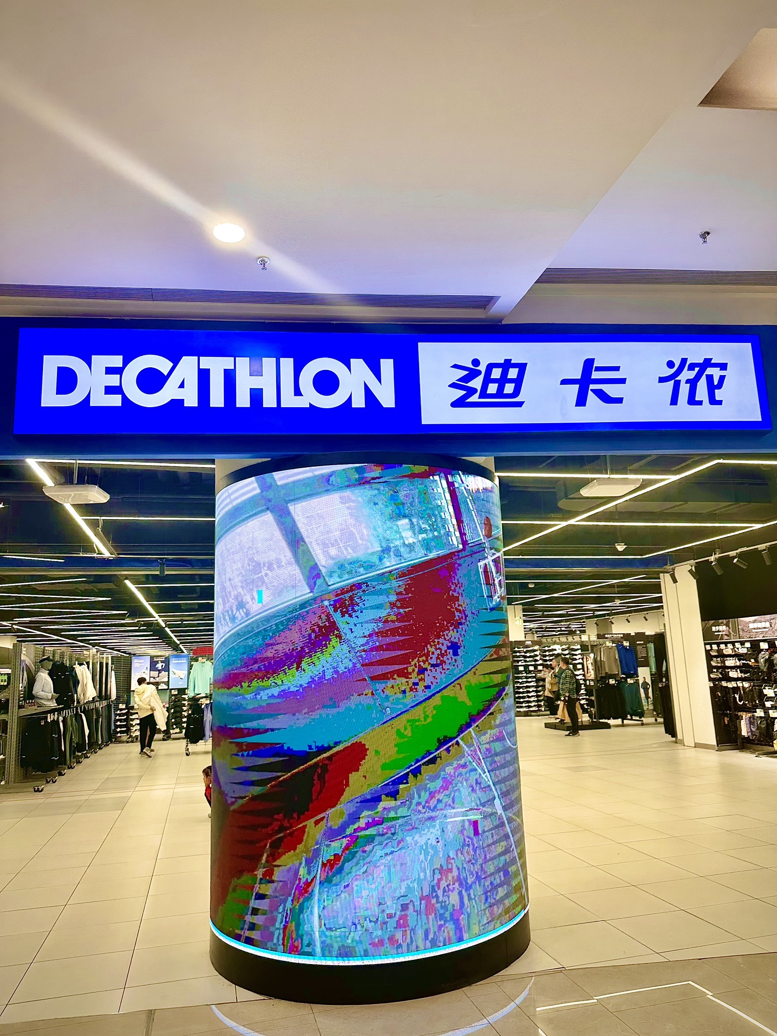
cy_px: 518
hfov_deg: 56.8
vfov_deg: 71.6
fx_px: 718
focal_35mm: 24
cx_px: 388
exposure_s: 1/105
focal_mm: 6.86
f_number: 1.78
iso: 80
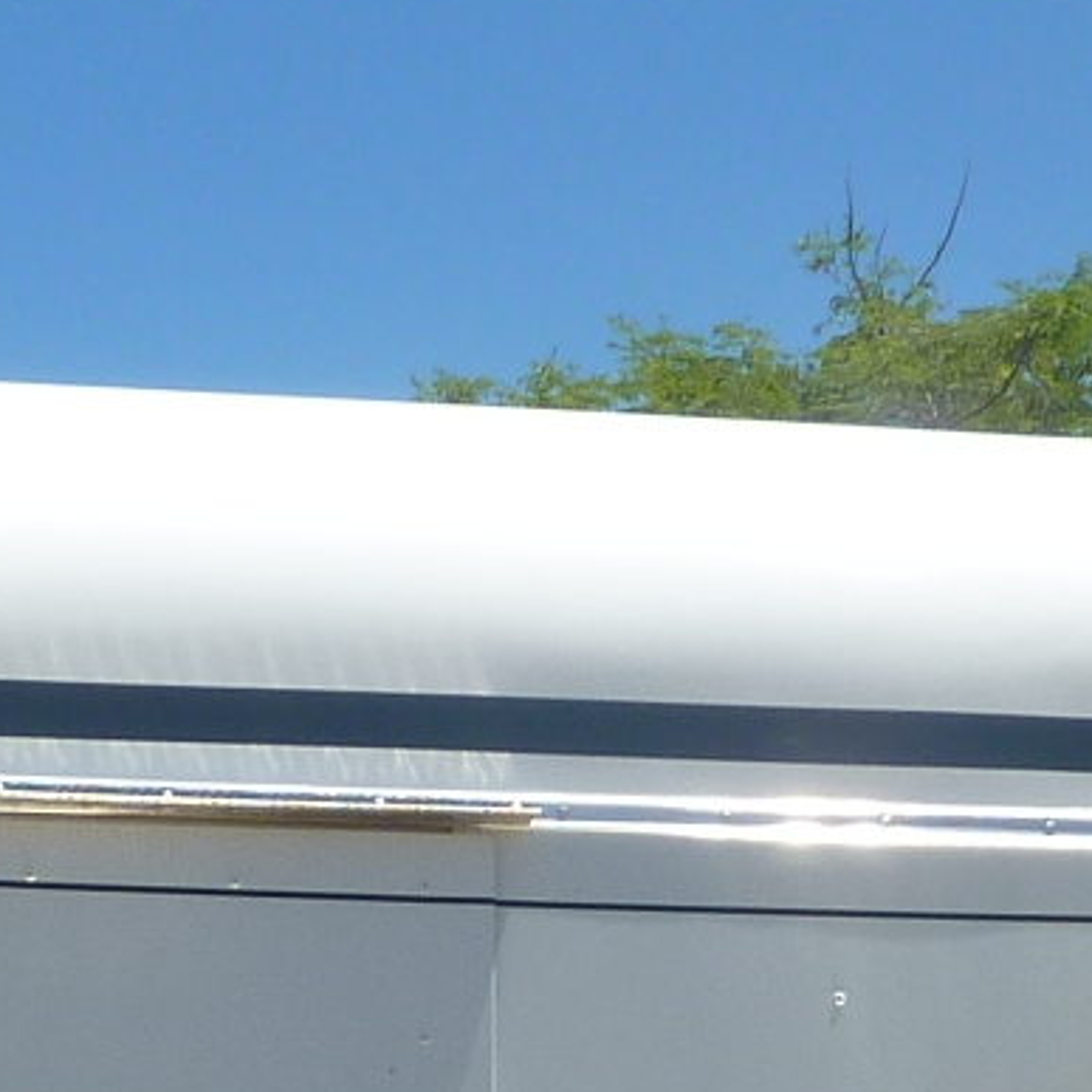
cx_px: 392
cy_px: 1741
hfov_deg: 14.9
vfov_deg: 13.8
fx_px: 4176
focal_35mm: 117
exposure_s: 1/400
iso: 80
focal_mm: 4.1
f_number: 5
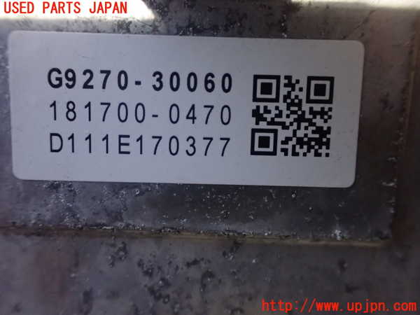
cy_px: 158
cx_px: 210
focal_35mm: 30
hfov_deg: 60.0
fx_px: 364
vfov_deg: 46.8
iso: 1600
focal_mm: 5.4
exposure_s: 1/30
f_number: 2.3
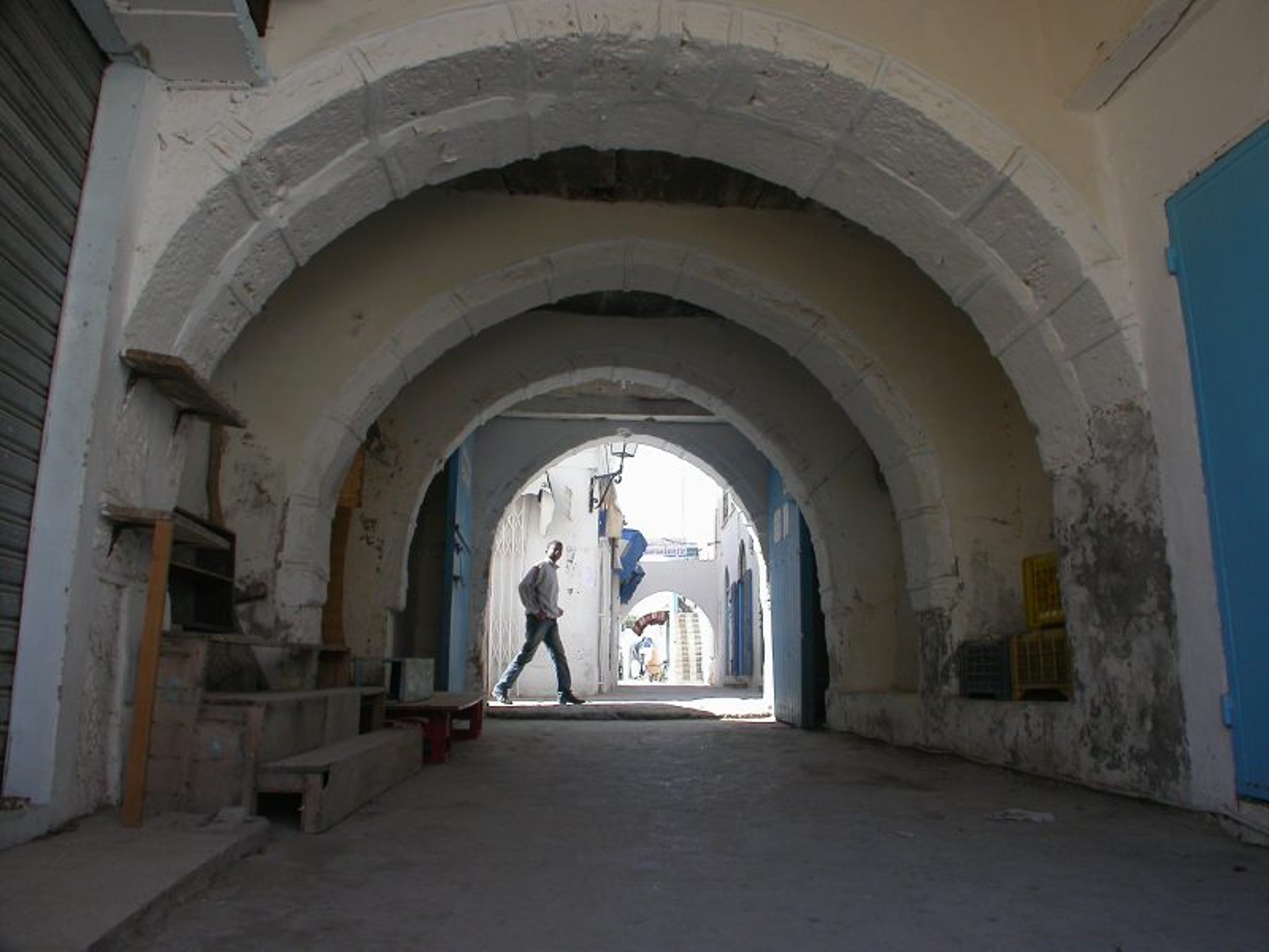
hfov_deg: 49.0
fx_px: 1393
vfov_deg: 37.7
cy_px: 476
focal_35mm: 38
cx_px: 634
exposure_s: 1/85.3
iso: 100
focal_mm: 7.85
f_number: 3.7
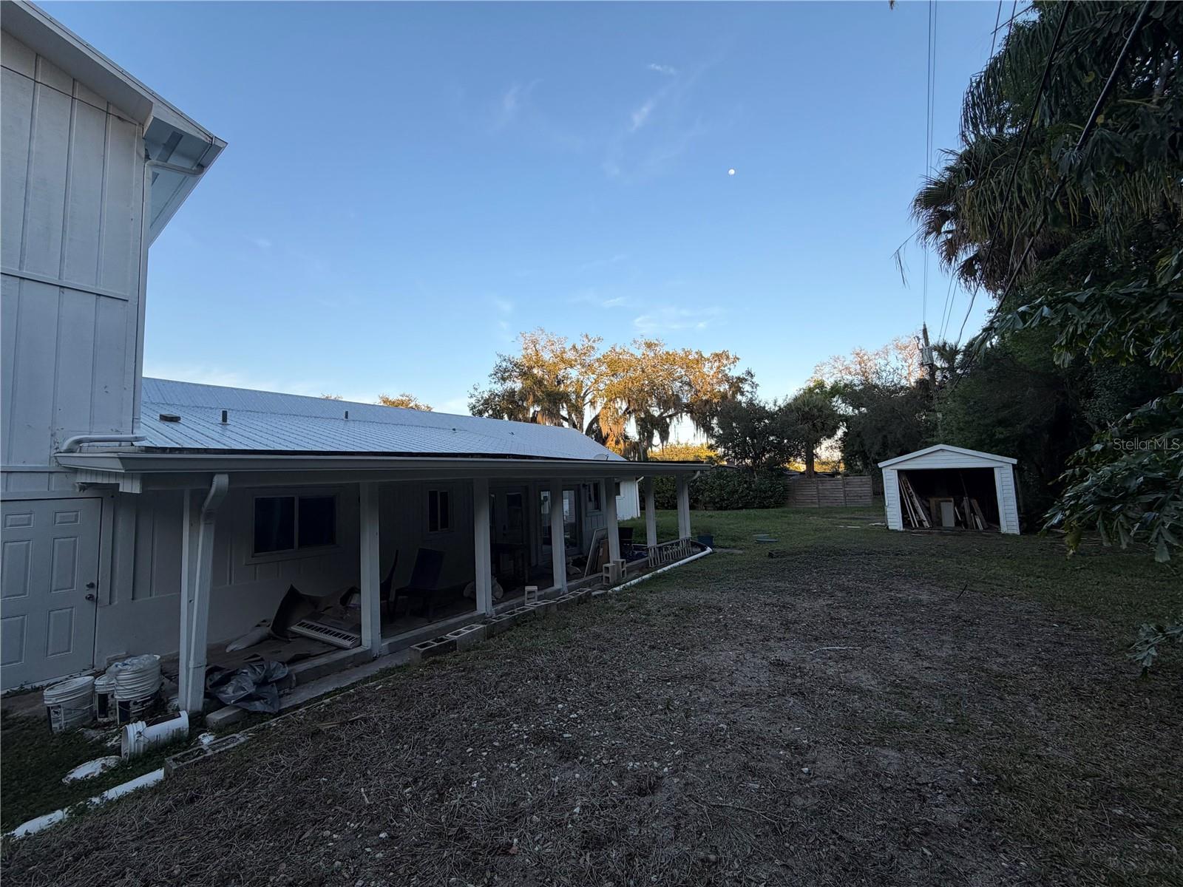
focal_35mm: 14
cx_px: 592
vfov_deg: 85.7
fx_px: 478
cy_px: 444
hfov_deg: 102.1
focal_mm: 2.22
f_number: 2.2
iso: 50
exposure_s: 1/502
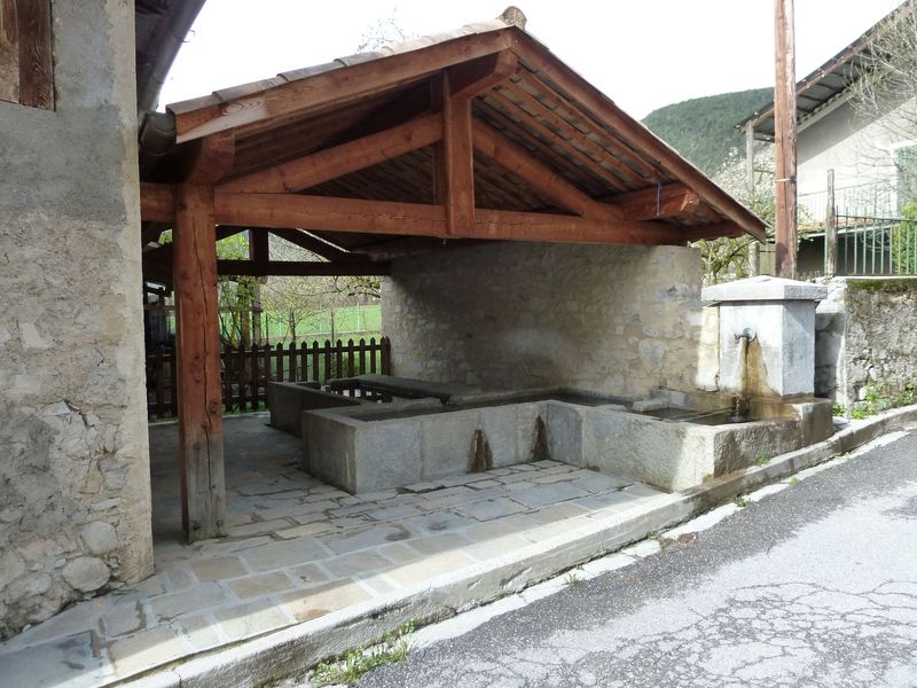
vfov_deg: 54.9
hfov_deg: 69.4
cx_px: 458
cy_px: 344
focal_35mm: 25
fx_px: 662
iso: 250
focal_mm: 4.1
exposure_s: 1/250
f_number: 4
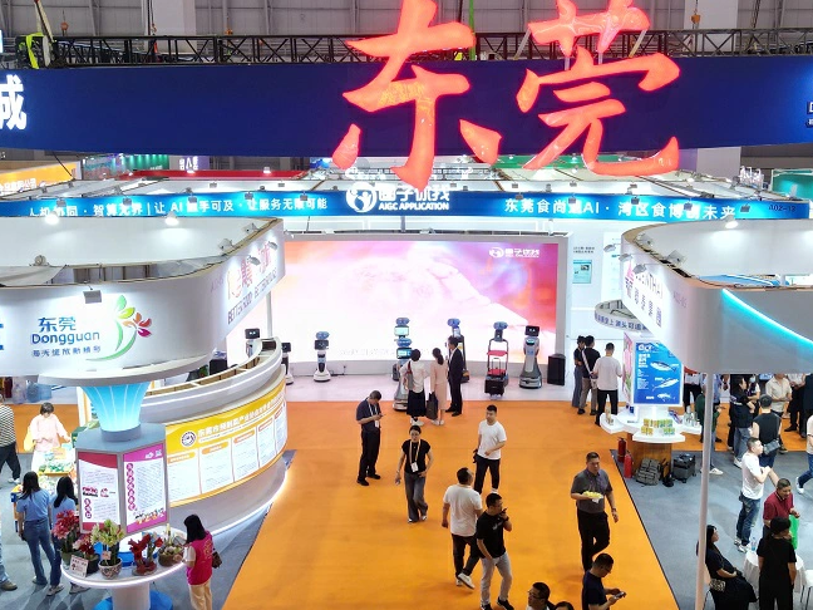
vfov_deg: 35.9
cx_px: 453
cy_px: 285
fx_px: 939
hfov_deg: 46.7
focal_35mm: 40
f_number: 1.7
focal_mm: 6.72
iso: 110
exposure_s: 1/60
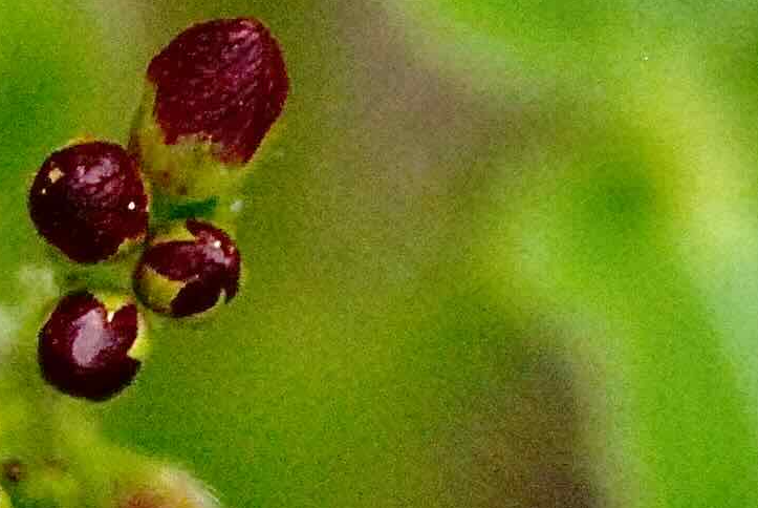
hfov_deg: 1.3
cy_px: -170
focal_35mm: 1616
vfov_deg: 0.9
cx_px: -231
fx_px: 34067
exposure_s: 1/2500
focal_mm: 300
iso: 1600
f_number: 6.3
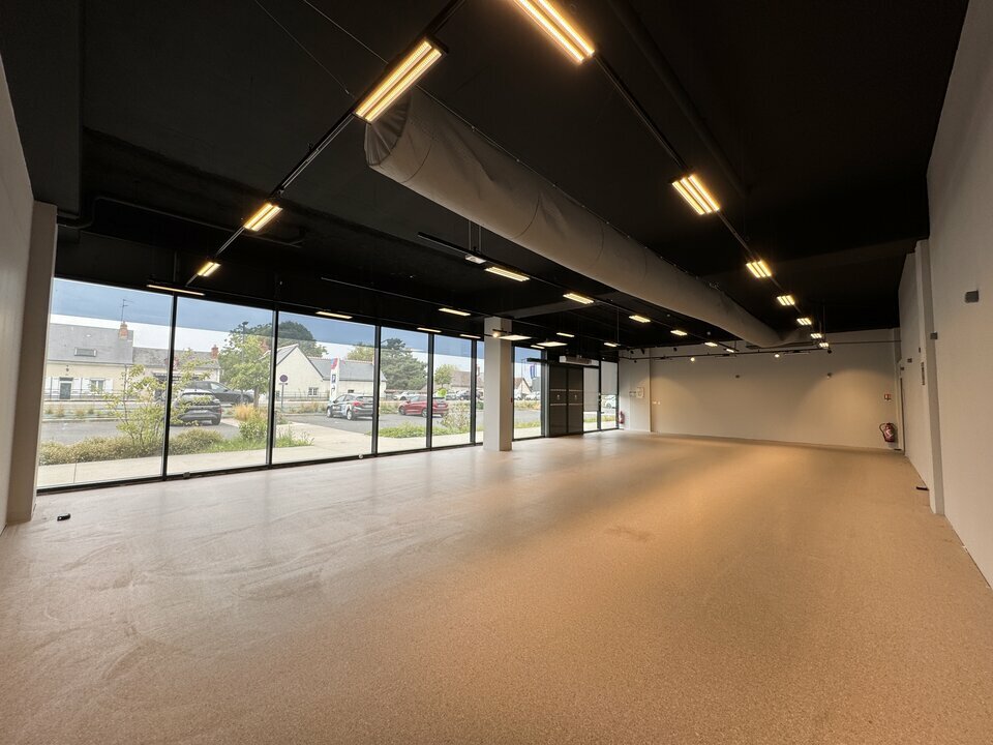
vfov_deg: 85.7
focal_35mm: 14
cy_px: 372
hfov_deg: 102.1
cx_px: 496
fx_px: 402
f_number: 2.2
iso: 40
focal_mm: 2.22
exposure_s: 1/246
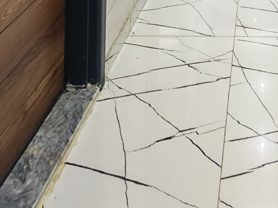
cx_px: 266
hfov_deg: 34.1
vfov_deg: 18.5
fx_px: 418
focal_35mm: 52
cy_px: -207
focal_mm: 1.82
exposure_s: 1/25
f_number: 2
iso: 500
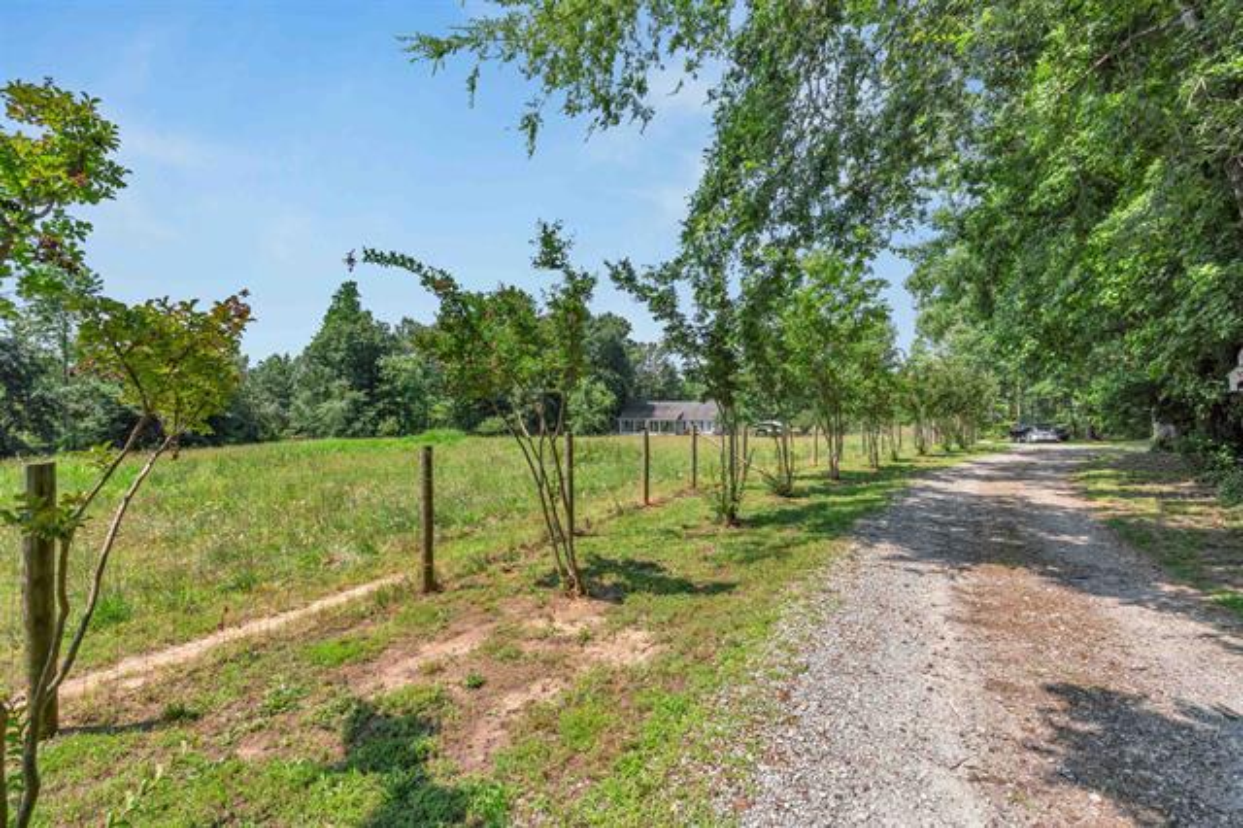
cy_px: 414
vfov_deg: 73.7
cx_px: 622
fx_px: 552
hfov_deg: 96.8
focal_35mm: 16
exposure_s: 1/320
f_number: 9
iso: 160
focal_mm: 16
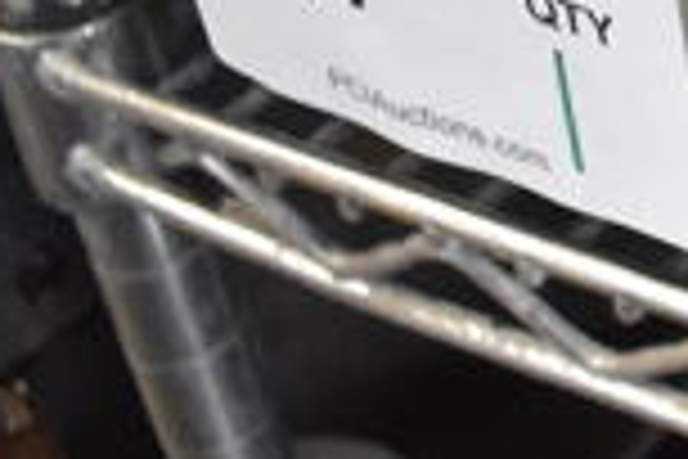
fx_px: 2064
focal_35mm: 108
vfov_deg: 12.0
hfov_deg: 15.6
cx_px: 1309
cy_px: -252
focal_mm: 18
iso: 3200
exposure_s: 1/60
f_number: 3.5
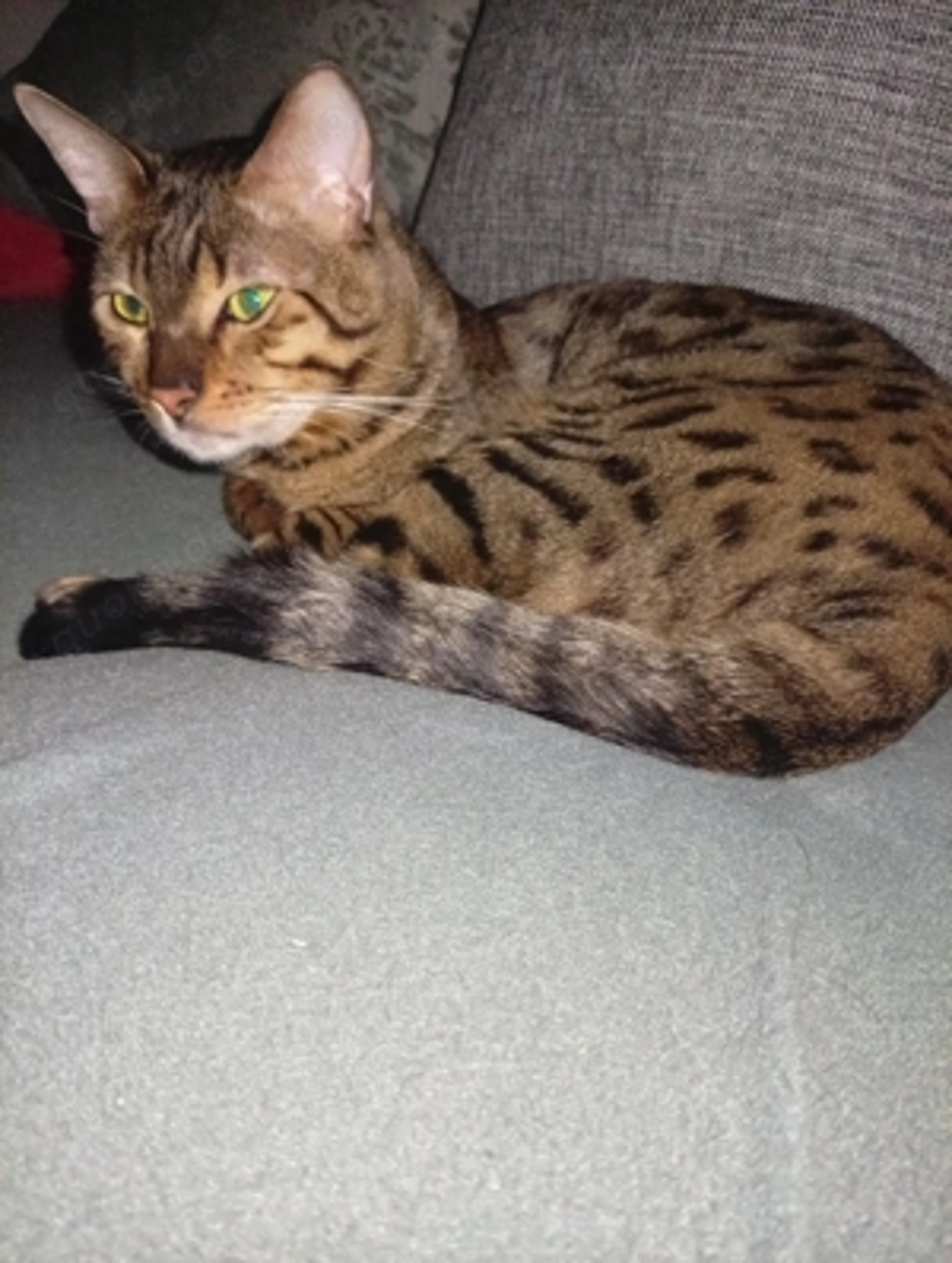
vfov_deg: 65.2
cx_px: 476
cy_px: 632
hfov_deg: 51.5
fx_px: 987
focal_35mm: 27
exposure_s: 1/25
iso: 635
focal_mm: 3.84
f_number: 1.8
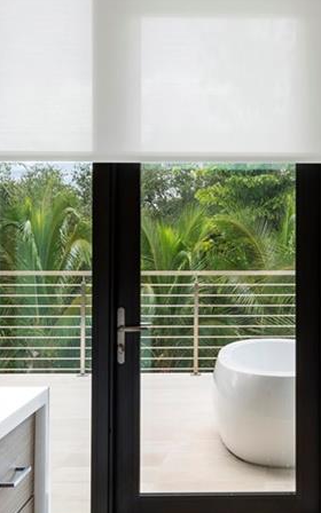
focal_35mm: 51
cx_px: 255
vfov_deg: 39.6
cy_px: 258
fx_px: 714
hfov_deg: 24.9
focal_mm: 14
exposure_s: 1/10
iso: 100
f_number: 8
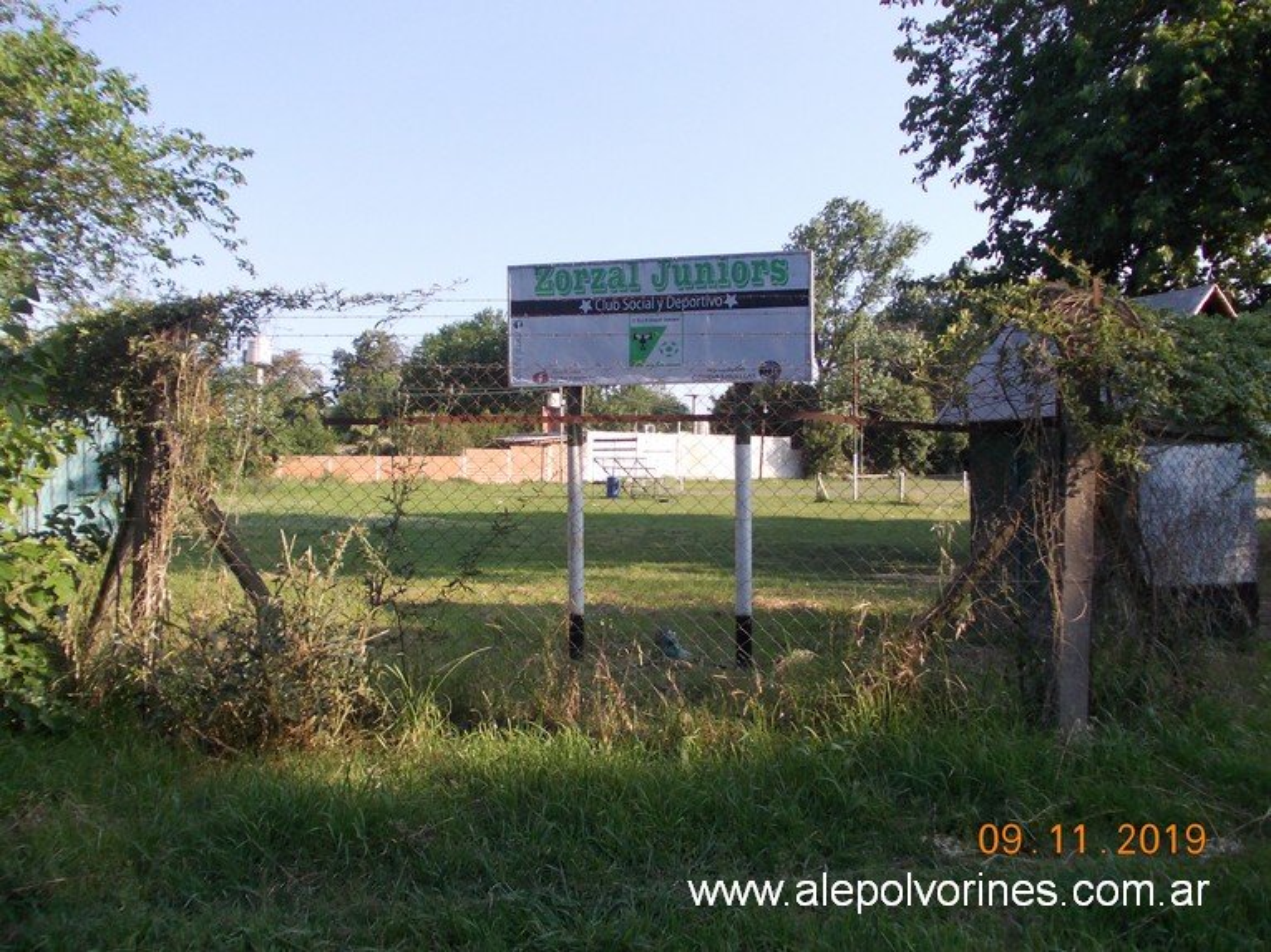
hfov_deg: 63.5
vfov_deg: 49.7
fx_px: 1028
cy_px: 476
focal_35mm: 28
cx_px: 636
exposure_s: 1/125
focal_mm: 4
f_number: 5.4
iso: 80
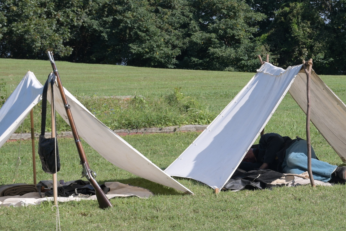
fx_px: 1067
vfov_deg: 12.3
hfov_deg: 18.0
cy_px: 127
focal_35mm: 111
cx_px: 332
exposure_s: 1/250
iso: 100
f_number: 8
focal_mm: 35
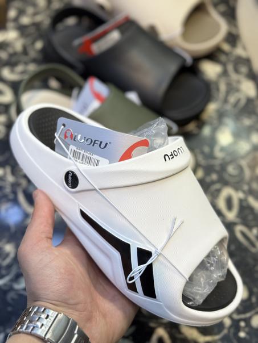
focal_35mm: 48
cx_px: 129
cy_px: 172
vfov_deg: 39.7
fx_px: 477
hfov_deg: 30.3
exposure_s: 1/284
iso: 80
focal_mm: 6.76
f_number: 1.78
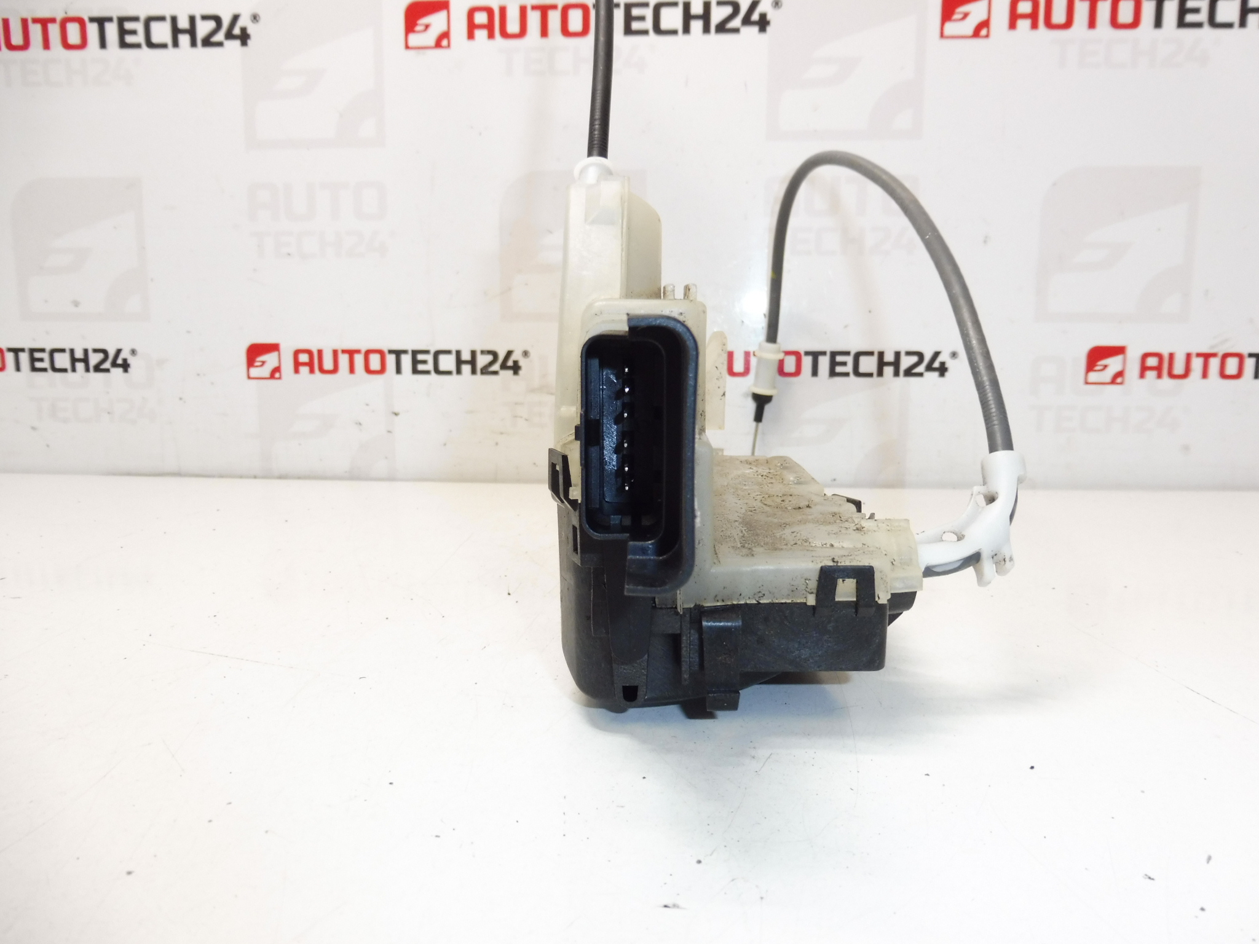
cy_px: 472
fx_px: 873
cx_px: 630
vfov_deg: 56.8
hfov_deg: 71.6
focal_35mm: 24
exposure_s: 1/60
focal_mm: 4.3
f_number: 3.5
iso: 200
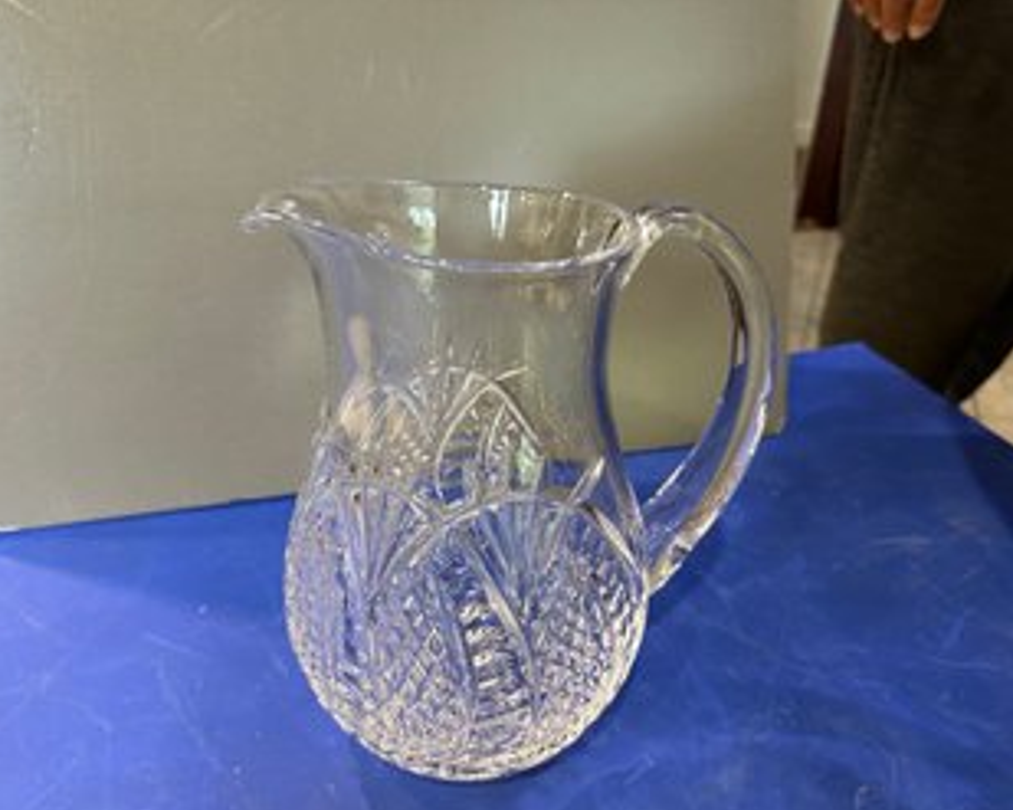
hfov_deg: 66.0
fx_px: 779
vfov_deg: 54.9
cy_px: 418
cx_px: 477
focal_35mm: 26
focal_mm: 6.86
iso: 400
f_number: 1.78
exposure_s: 1/60
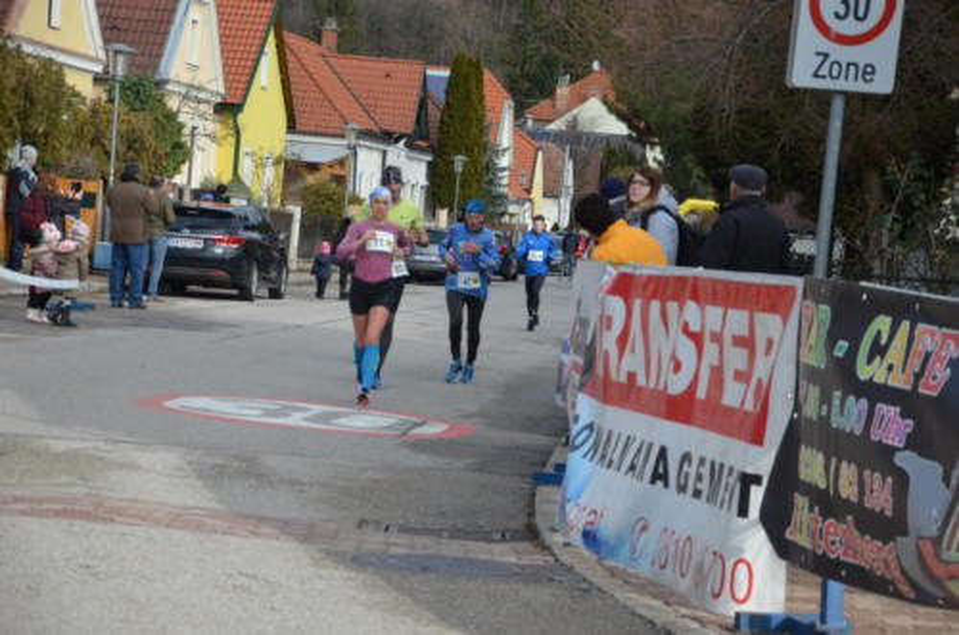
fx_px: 2990
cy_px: 318
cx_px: 480
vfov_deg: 12.1
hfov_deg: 18.2
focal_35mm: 112
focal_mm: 75
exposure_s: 1/1000
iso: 560
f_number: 5.3
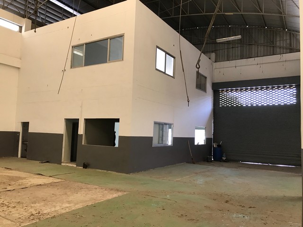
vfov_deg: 49.7
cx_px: 152
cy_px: 114
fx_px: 245
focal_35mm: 28
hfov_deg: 63.4
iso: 32
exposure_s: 1/33
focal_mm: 3.99
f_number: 1.8
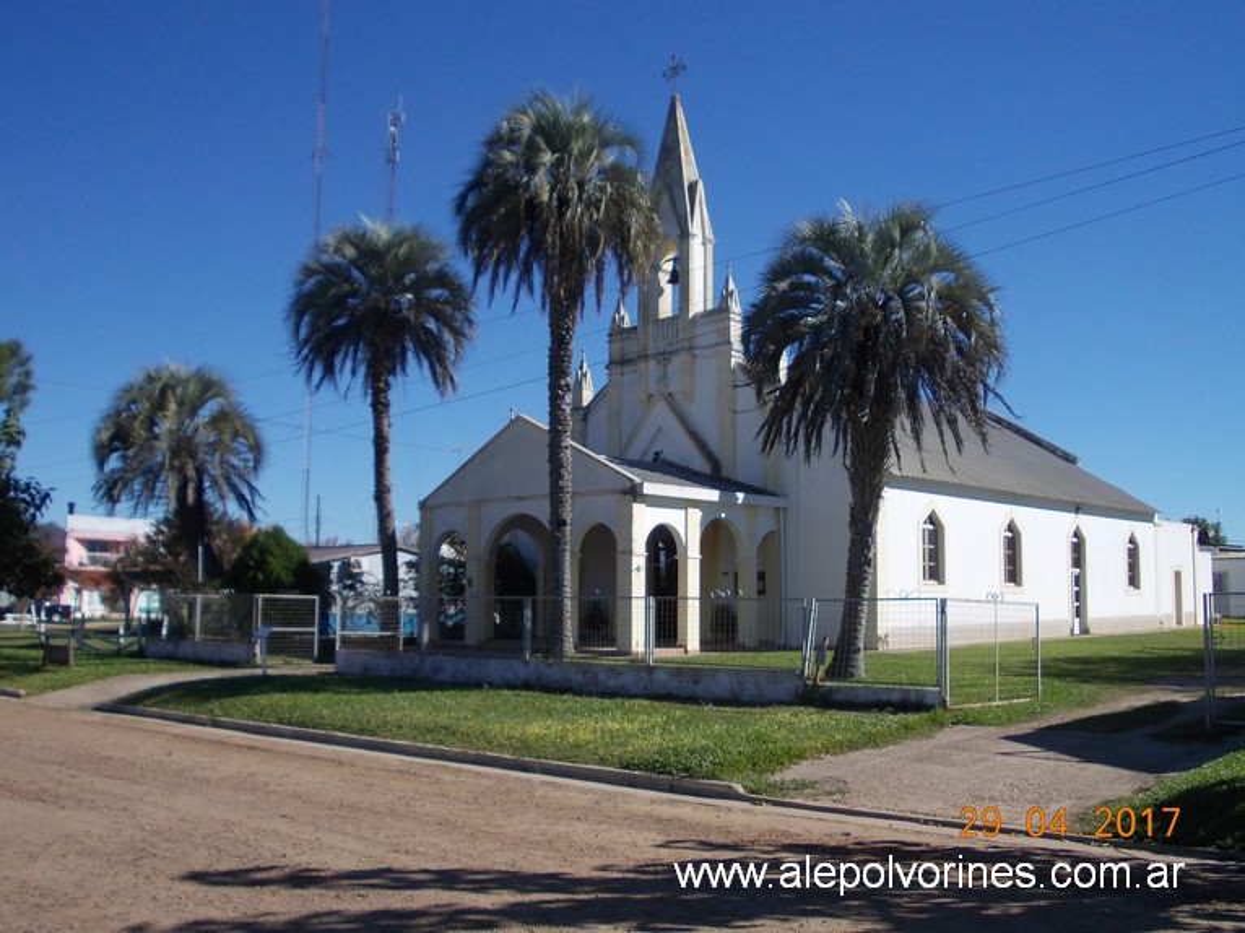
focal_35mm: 38
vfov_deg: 37.7
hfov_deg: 49.0
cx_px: 622
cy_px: 466
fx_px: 1366
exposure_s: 1/400
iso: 80
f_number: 6.2
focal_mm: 5.3
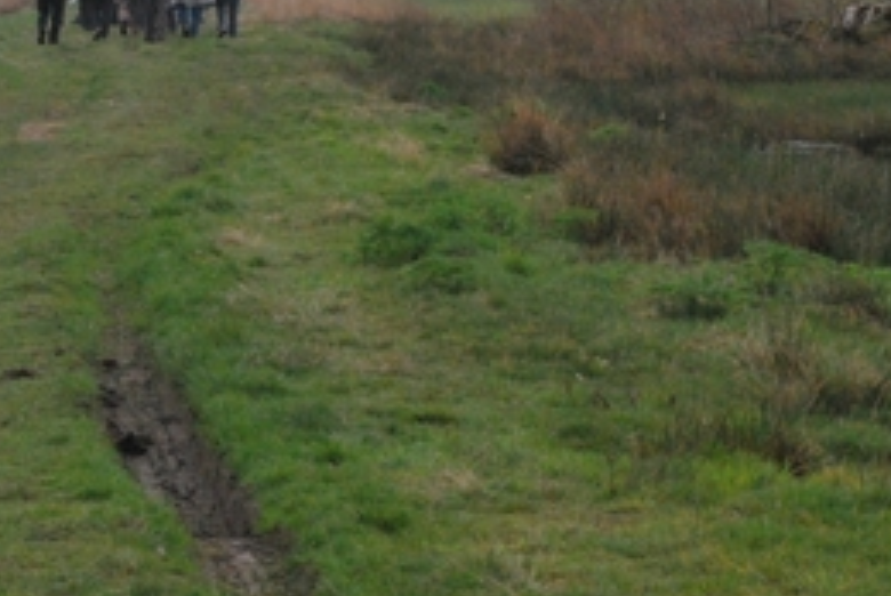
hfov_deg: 10.7
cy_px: -77
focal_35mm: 190
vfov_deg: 7.2
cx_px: 96
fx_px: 4711
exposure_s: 1/800
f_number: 14
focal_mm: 55
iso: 1600
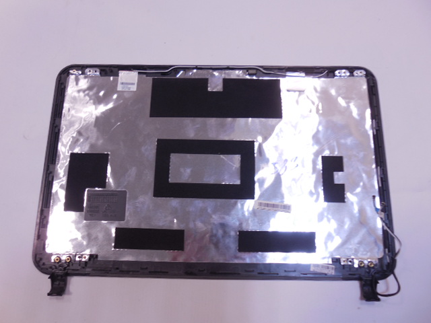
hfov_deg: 67.3
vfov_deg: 53.1
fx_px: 324
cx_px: 216
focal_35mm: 26
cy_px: 162
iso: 200
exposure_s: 1/30
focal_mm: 4.6
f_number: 3.5
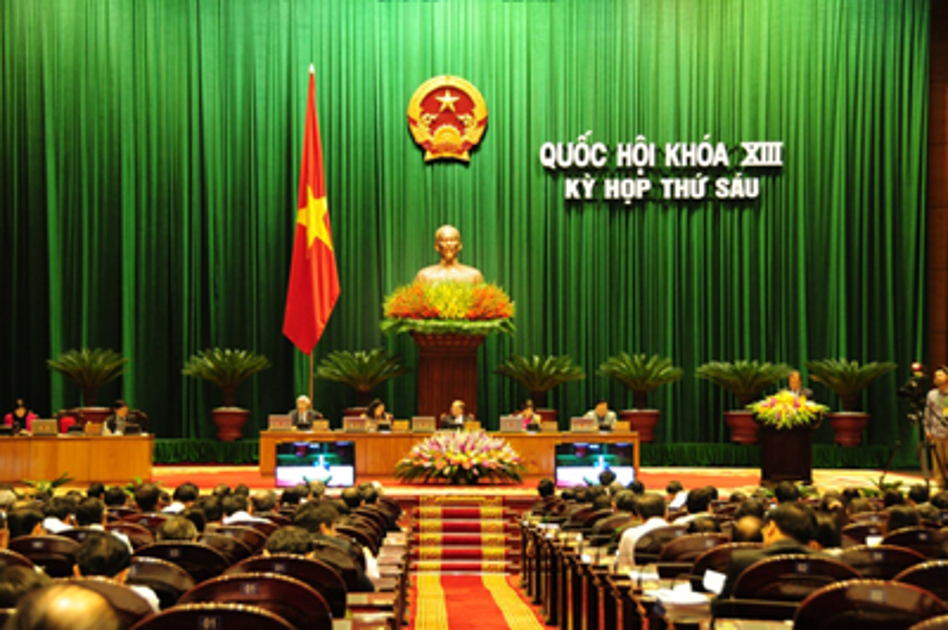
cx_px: 474
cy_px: 315
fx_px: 2171
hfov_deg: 24.6
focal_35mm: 82
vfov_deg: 16.5
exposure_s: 1/20
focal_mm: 55
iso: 1000
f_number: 4.8
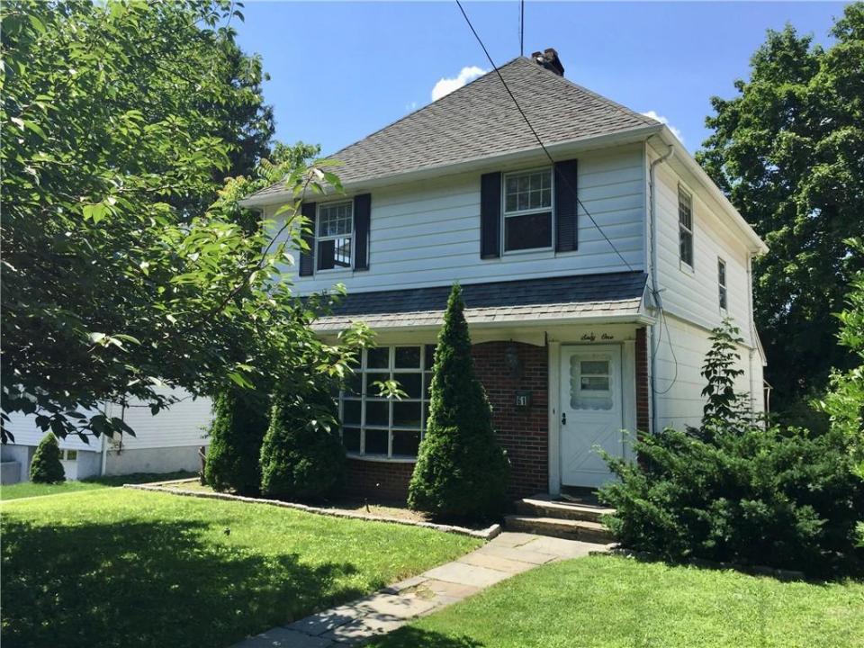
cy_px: 324
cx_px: 432
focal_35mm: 29
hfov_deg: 61.7
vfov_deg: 48.2
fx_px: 724
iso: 32
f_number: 2.2
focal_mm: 4.15
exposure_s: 1/1163
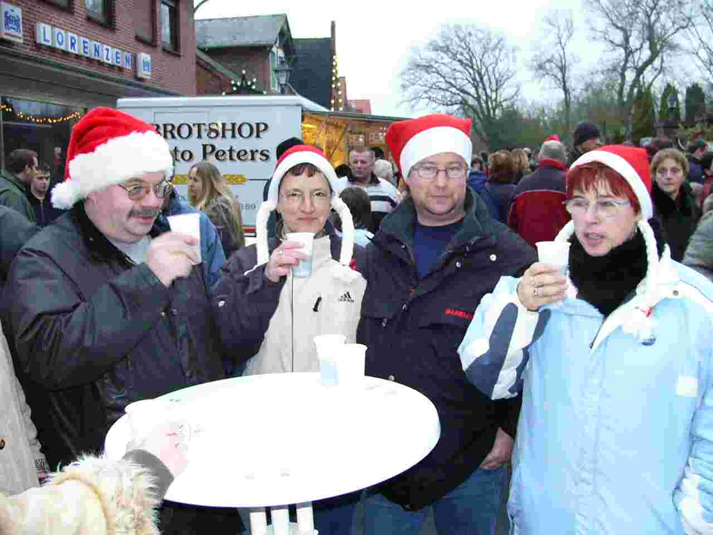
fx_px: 721
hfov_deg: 52.6
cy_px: 268
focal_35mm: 35
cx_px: 356
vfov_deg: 40.7
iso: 200
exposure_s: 1/30
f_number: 2.8
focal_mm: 4.6
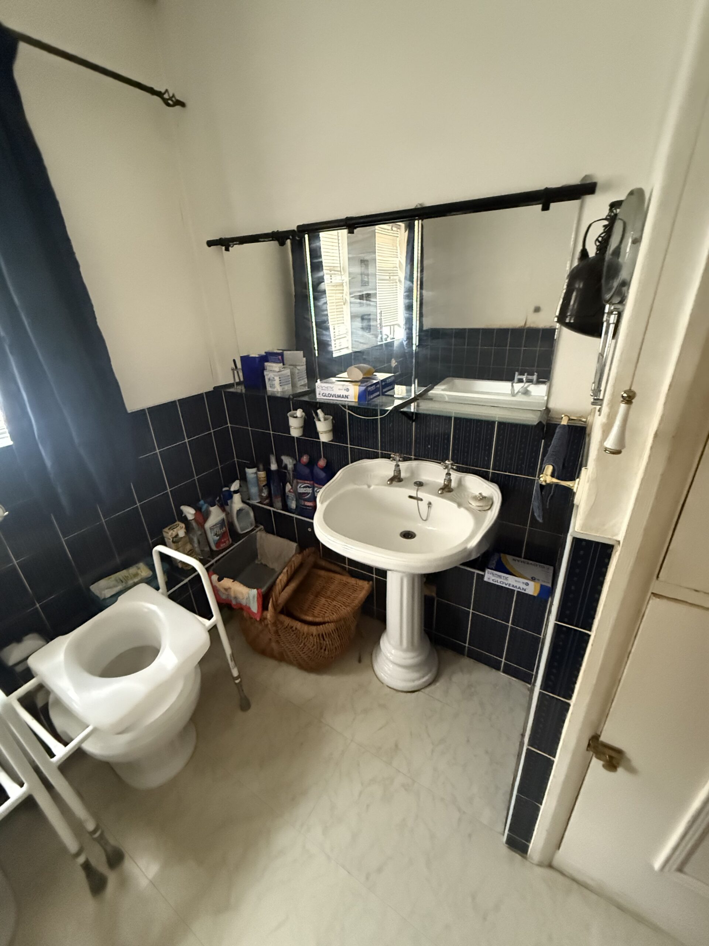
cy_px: 473
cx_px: 354
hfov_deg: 85.7
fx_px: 382
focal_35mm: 14
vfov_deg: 102.1
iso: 1600
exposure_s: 1/60
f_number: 2.2
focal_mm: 2.22
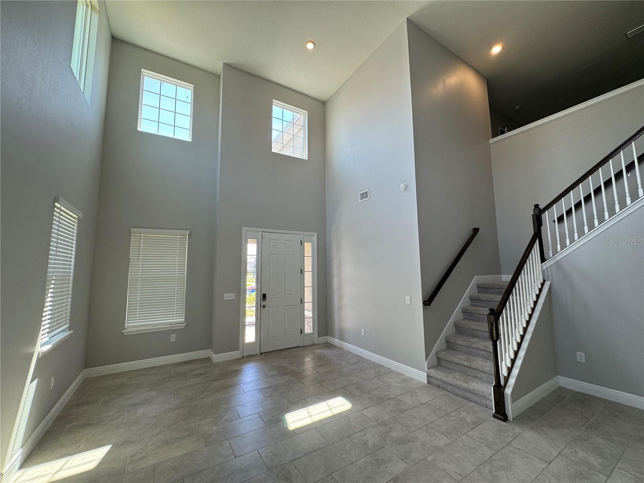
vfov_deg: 85.7
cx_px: 322
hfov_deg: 102.1
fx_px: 260
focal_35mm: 14
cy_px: 242
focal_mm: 2.22
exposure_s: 1/120
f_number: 2.2
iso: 100
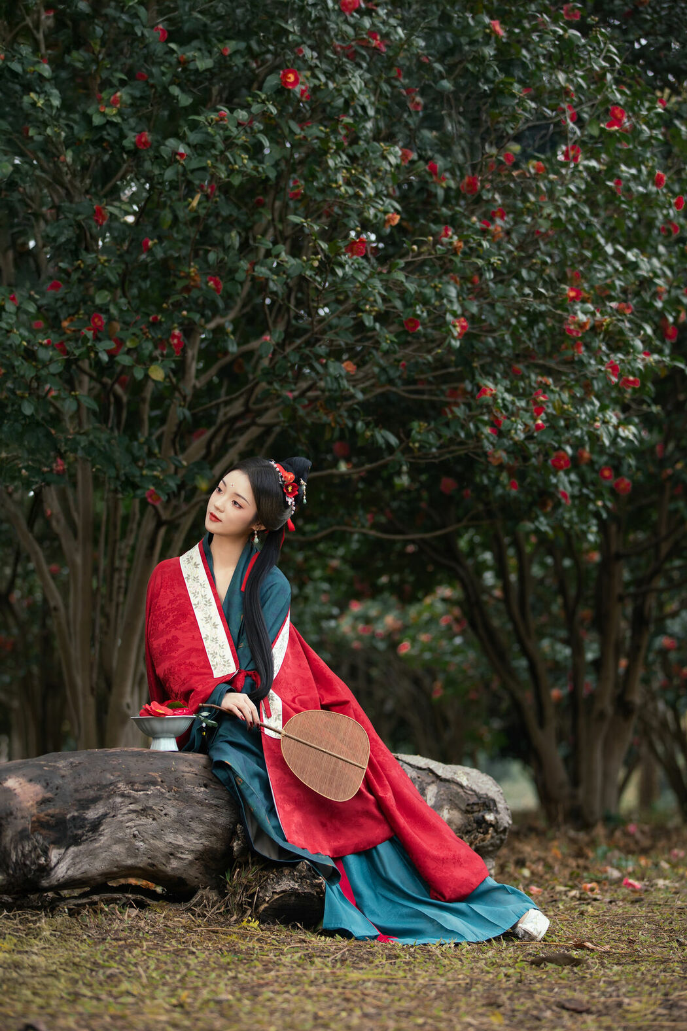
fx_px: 2576
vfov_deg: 22.6
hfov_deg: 15.2
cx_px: 344
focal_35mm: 90
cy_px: 516
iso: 160
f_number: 2.8
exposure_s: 1/200
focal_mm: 90
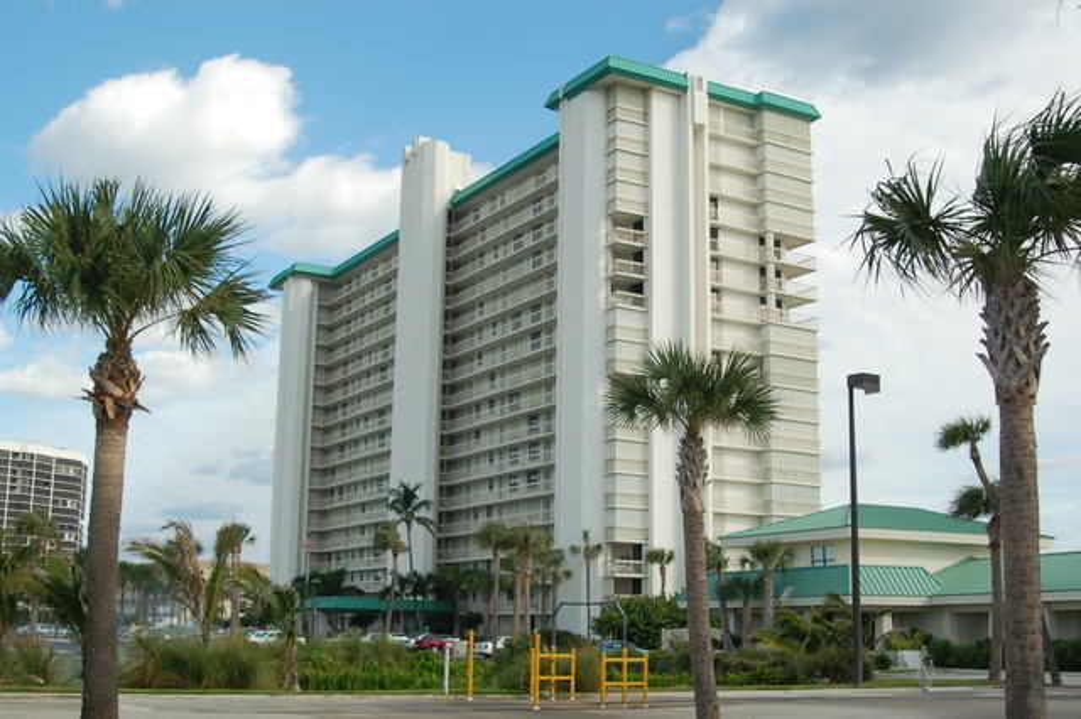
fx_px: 1260
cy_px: 360
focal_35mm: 42
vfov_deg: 31.9
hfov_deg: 46.4
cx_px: 540
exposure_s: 1/320
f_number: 9
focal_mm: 28
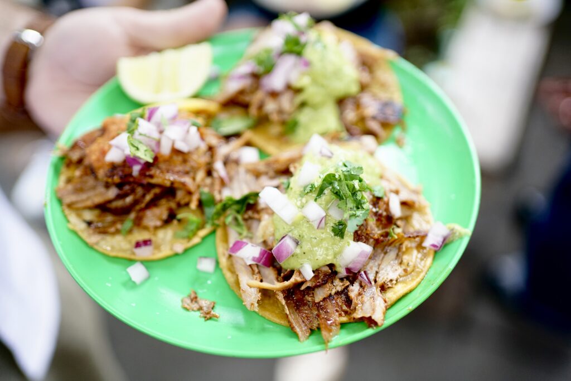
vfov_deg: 37.9
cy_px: 190
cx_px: 286
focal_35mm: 35
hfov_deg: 54.4
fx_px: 555
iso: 1000
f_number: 1.8
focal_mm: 35
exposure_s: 1/1600
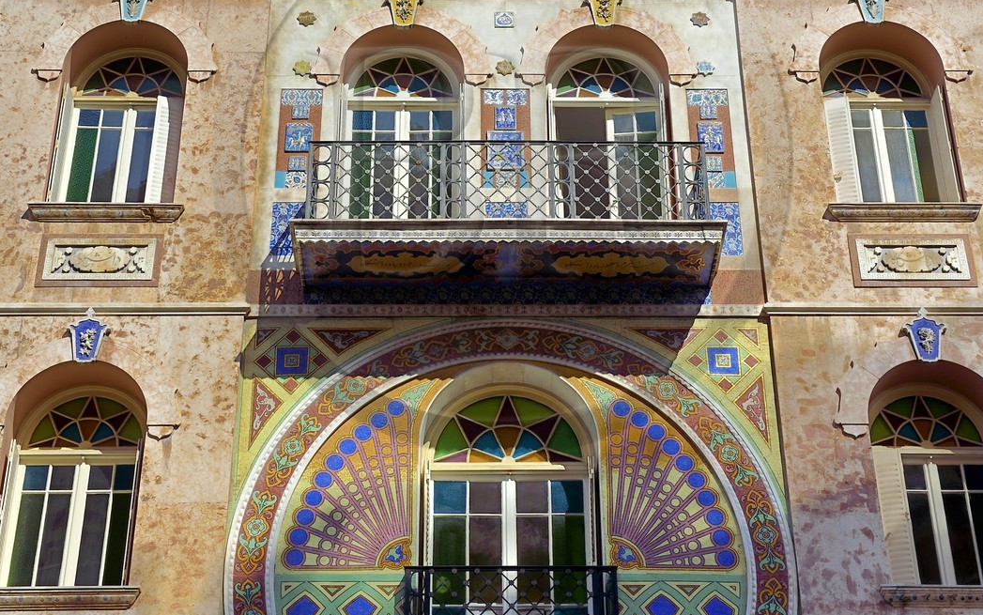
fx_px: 1876
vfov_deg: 18.5
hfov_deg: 29.4
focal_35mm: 70
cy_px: 163
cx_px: 499
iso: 200
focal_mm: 45
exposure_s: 1/250
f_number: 13
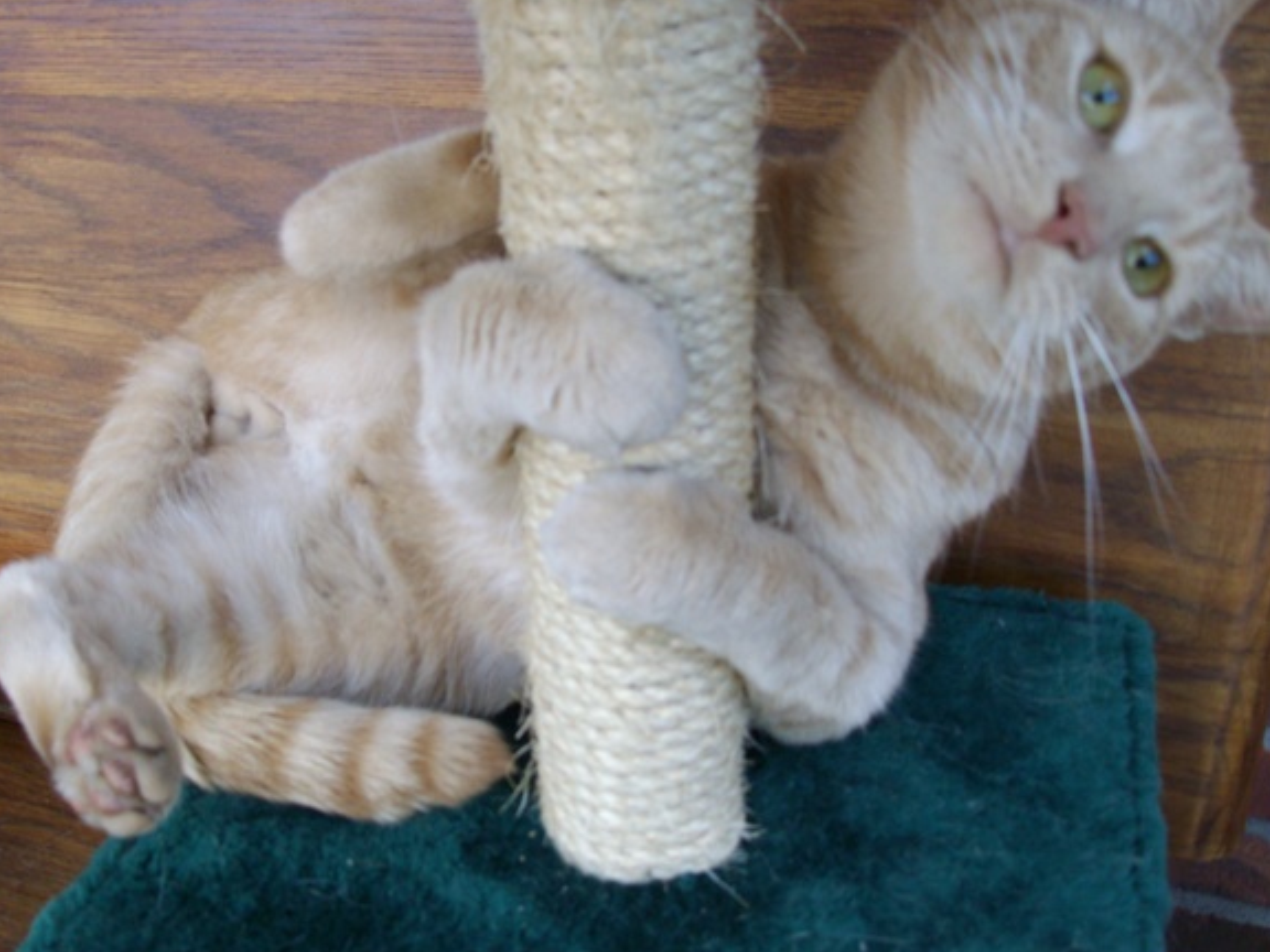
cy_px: 443
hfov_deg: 46.7
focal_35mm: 40
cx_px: 575
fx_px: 1468
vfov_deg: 35.9
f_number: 2.7
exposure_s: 1/60
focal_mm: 6
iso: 160
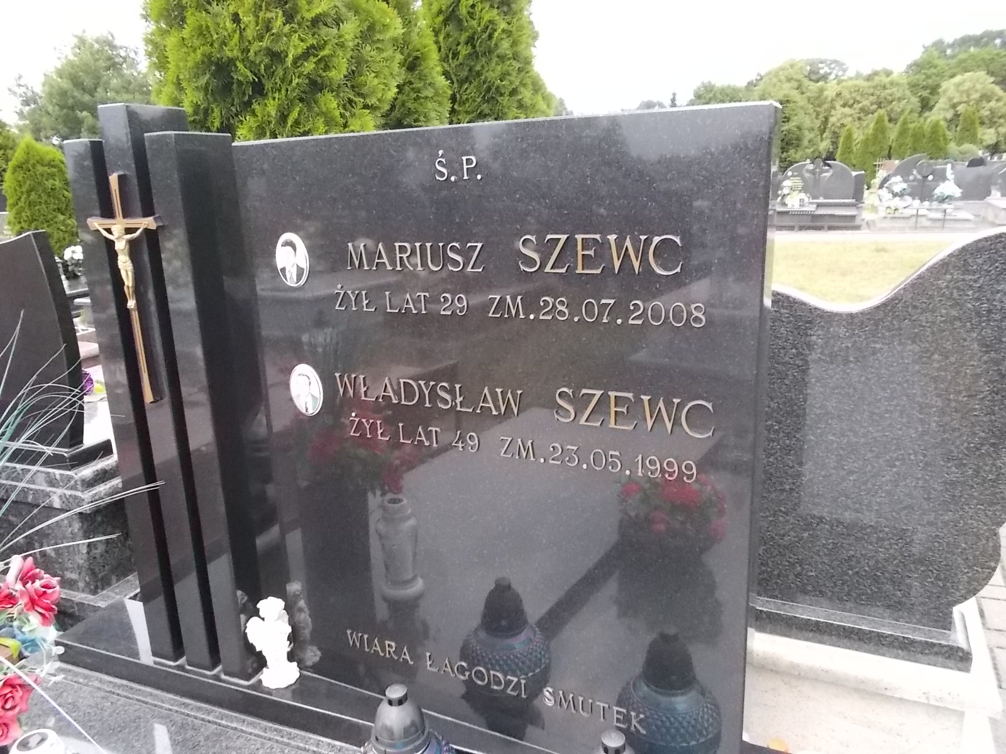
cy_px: 377
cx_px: 503
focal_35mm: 26
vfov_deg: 53.1
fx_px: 756
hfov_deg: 67.3
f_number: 8
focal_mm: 4.6
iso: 400
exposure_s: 1/125
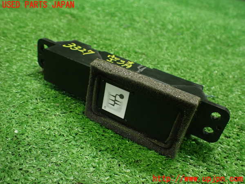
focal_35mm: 30
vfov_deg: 46.8
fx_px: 212
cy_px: 92
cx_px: 122
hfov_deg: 60.0
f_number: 2.3
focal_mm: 5.4
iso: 800
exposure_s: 1/60
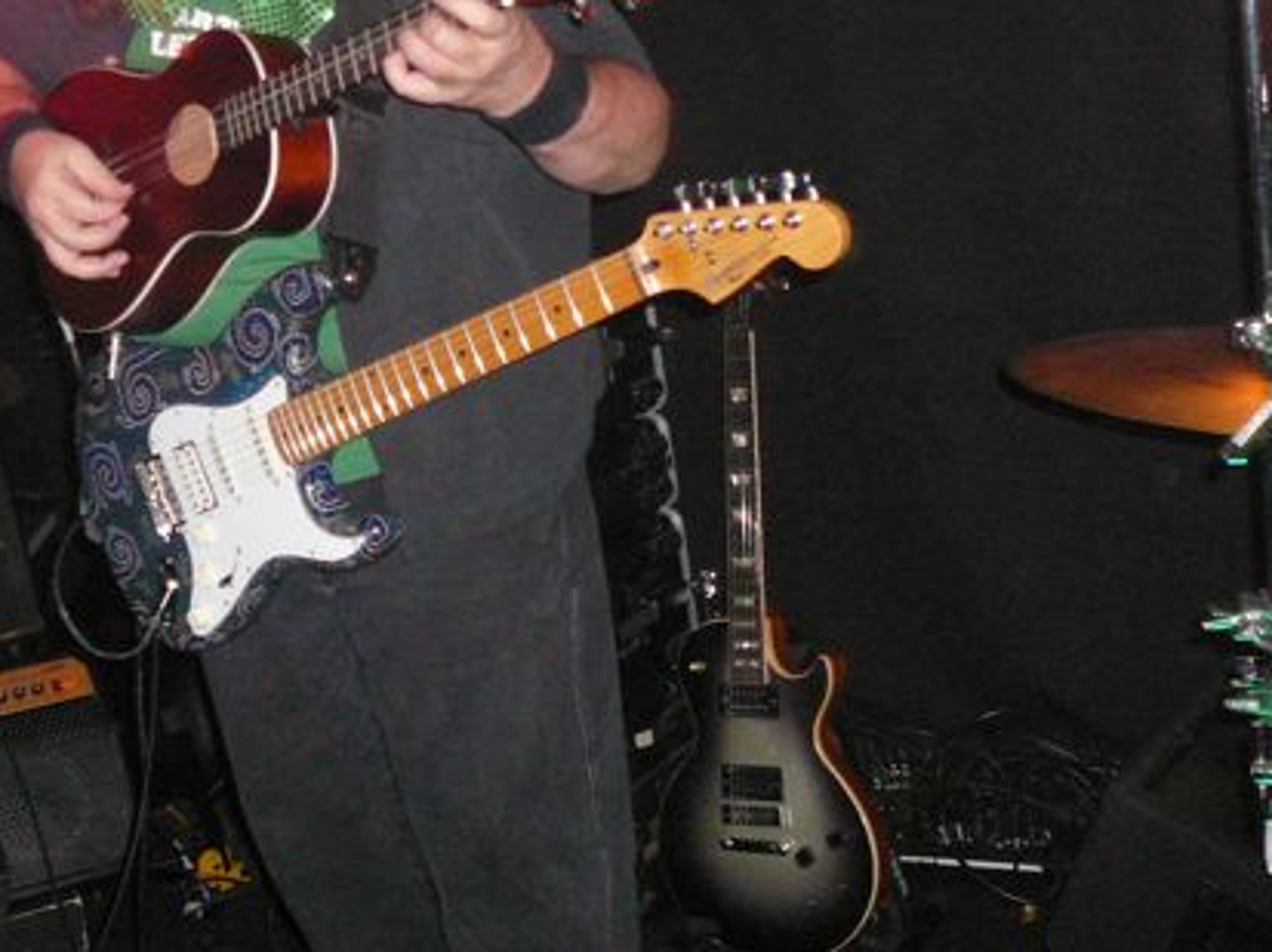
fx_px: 2056
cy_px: 193
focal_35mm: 56
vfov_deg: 25.6
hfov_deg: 34.1
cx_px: 440
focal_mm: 5.2
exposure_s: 1/30
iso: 400
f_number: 2.8
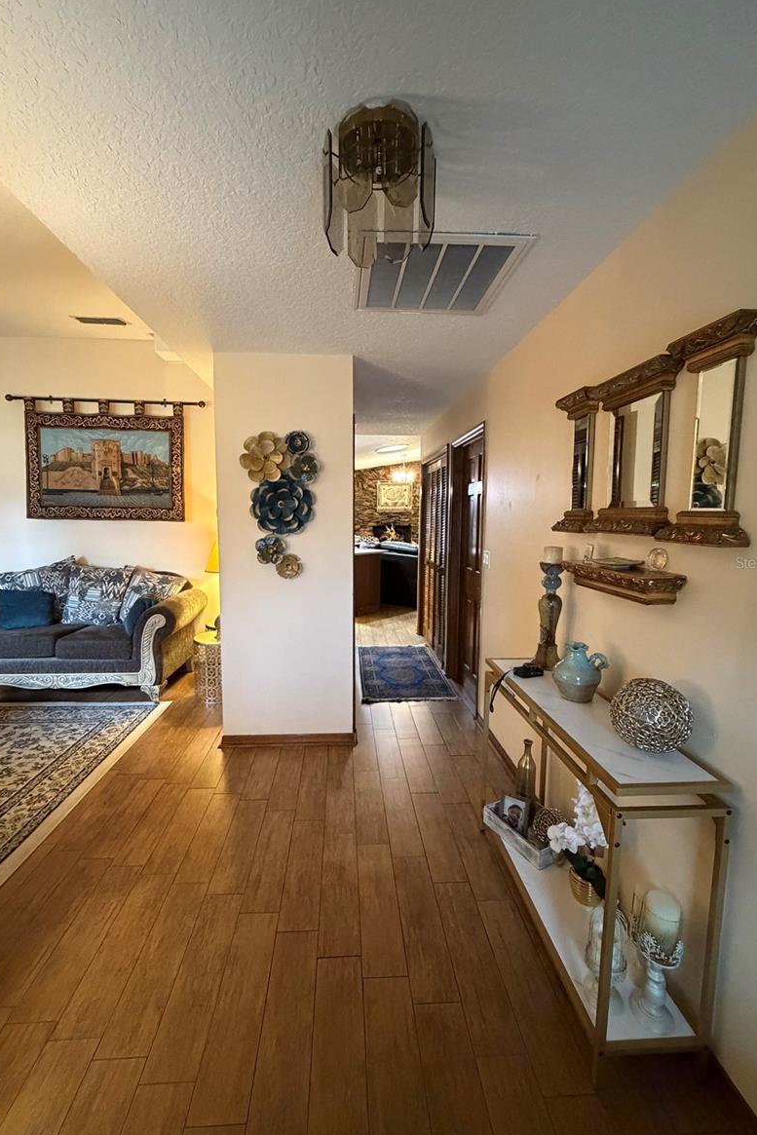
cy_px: 562
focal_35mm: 15
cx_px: 366
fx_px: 473
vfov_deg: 100.4
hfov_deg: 77.3
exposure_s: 1/60
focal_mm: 2.22
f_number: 2.2
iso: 1000
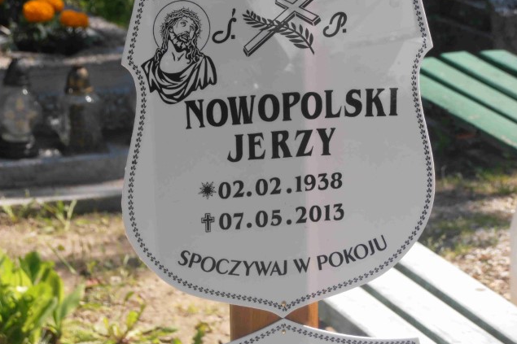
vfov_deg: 7.9
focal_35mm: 174
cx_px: 260
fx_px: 2498
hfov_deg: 11.8
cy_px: 161
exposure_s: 1/200
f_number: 5.9
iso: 80
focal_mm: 29.44
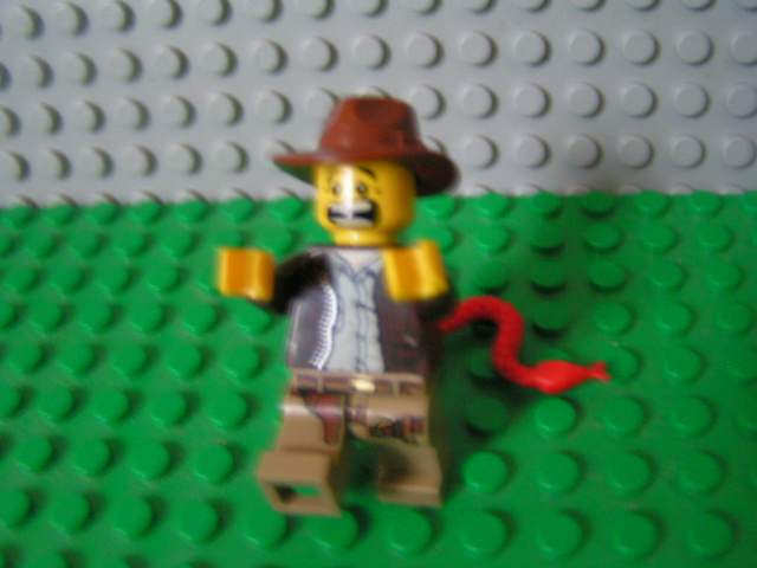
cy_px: 284
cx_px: 378
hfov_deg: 49.0
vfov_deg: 37.7
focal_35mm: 38
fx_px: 831
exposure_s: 1
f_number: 2.8
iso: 200
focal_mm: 5.8
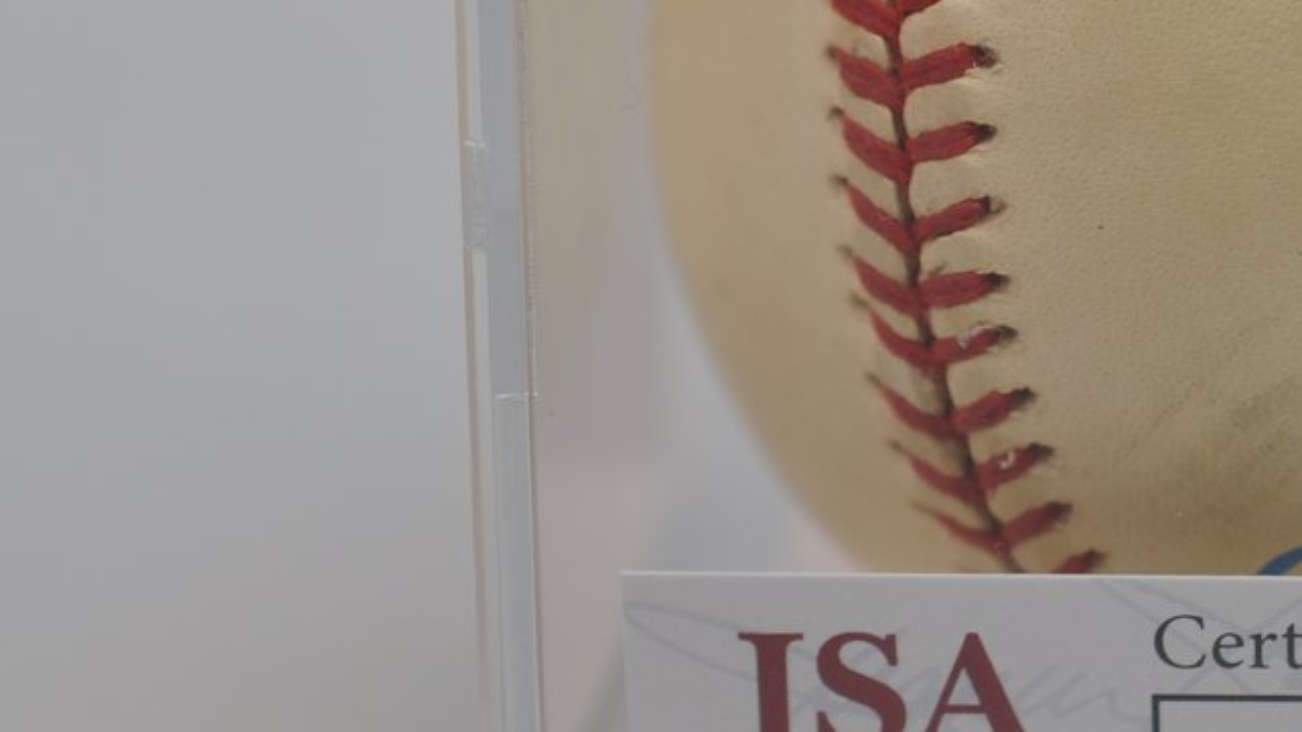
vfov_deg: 7.3
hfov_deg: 12.7
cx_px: 1271
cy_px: 98
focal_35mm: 167
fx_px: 5765
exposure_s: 1/60
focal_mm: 40
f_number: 4
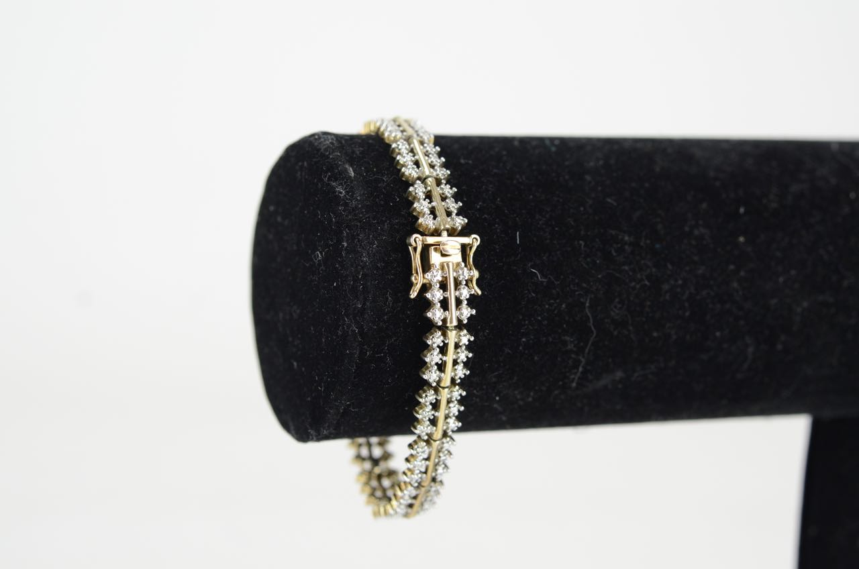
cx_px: 430
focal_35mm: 90
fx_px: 2143
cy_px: 284
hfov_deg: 22.7
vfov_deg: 15.1
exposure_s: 1/125
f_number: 6.3
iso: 640
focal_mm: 60
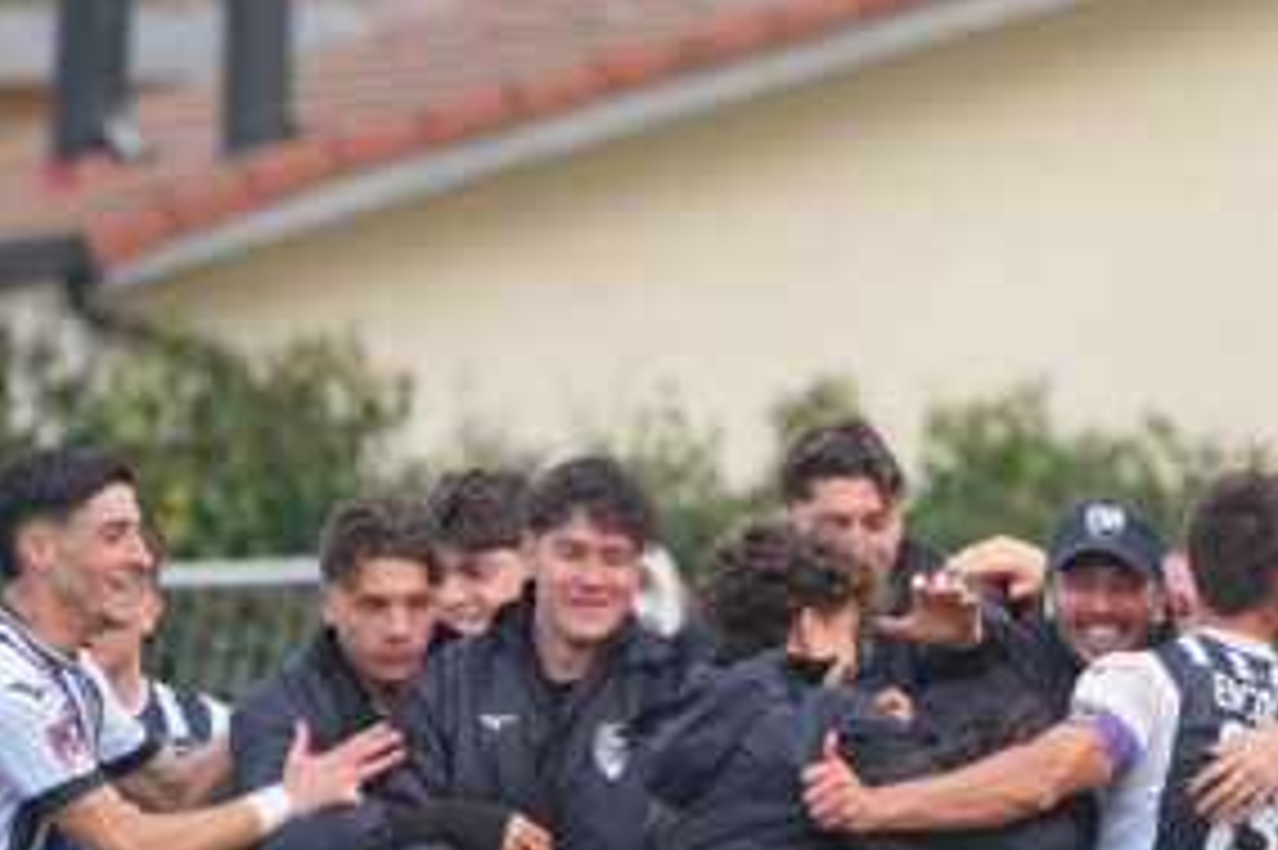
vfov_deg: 1.2
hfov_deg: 1.8
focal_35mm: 1156
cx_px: 1008
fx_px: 41013
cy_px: 816
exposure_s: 1/2000
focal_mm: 400
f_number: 5.6
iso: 2000
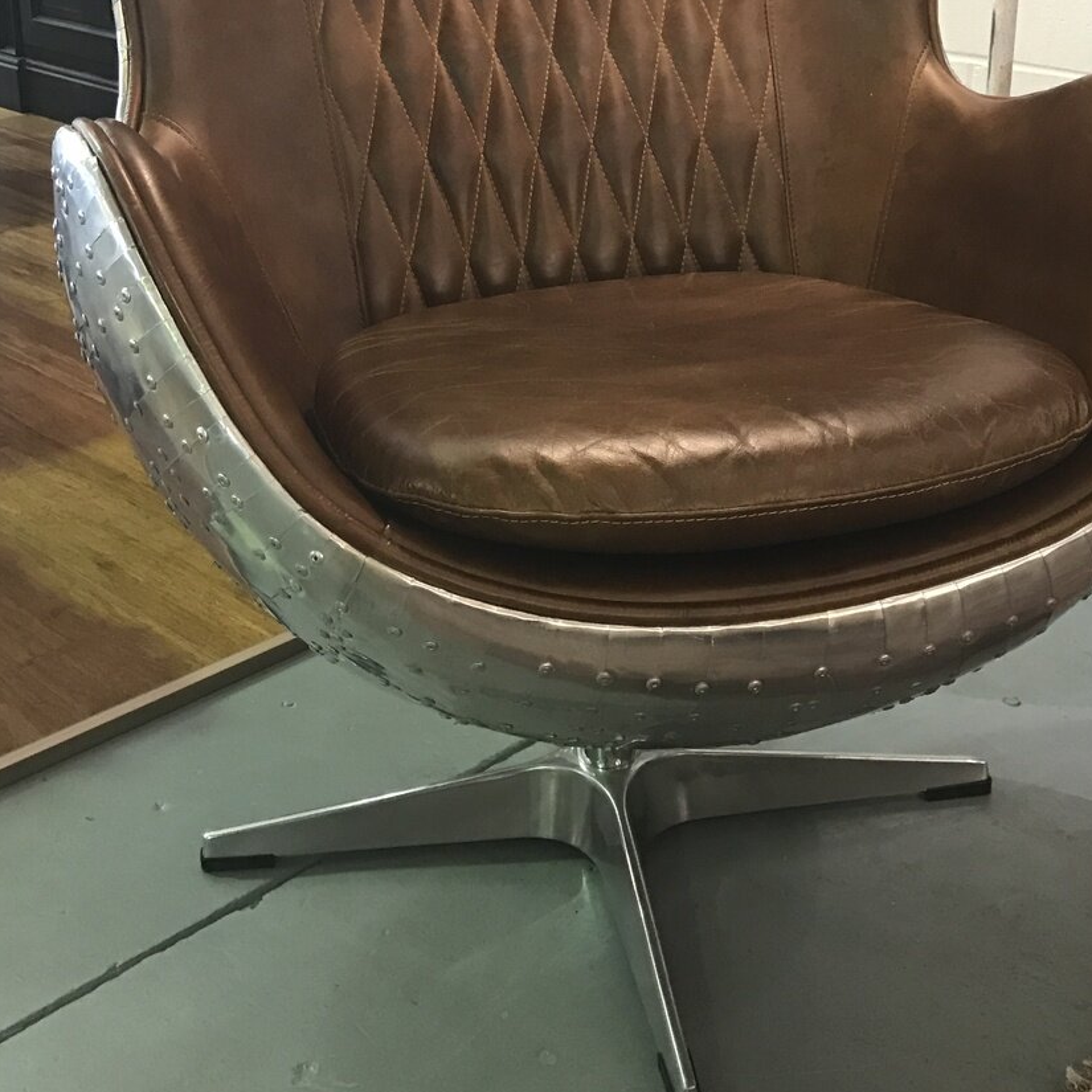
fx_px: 1713
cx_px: 578
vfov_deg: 34.4
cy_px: 244
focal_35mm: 48
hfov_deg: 35.3
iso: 64
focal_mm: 3.99
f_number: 1.8
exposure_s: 1/16
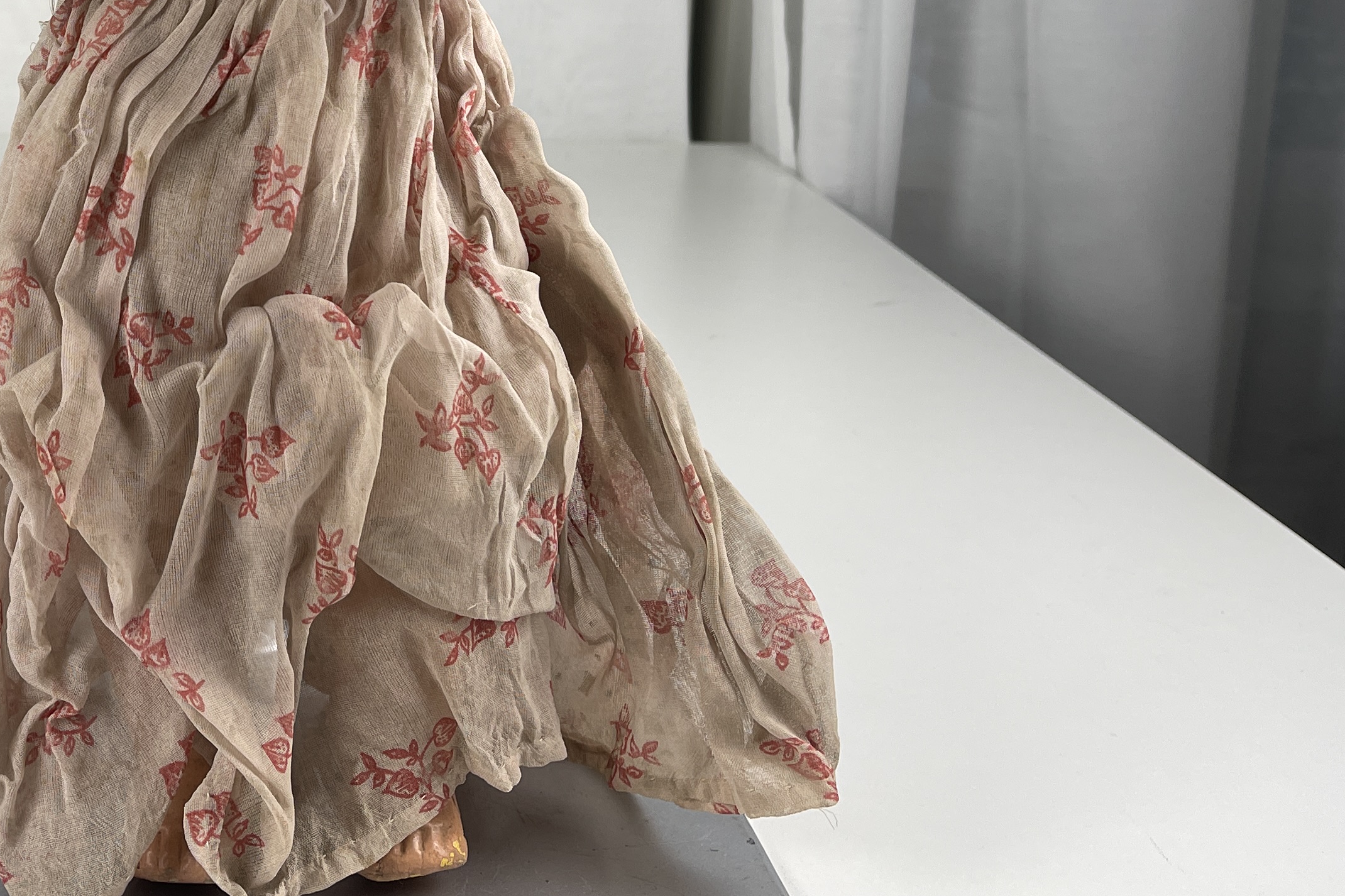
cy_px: 0
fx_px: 1830
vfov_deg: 26.1
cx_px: 222
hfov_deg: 38.4
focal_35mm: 49
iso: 32
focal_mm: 5.1
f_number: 1.6
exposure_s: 1/111
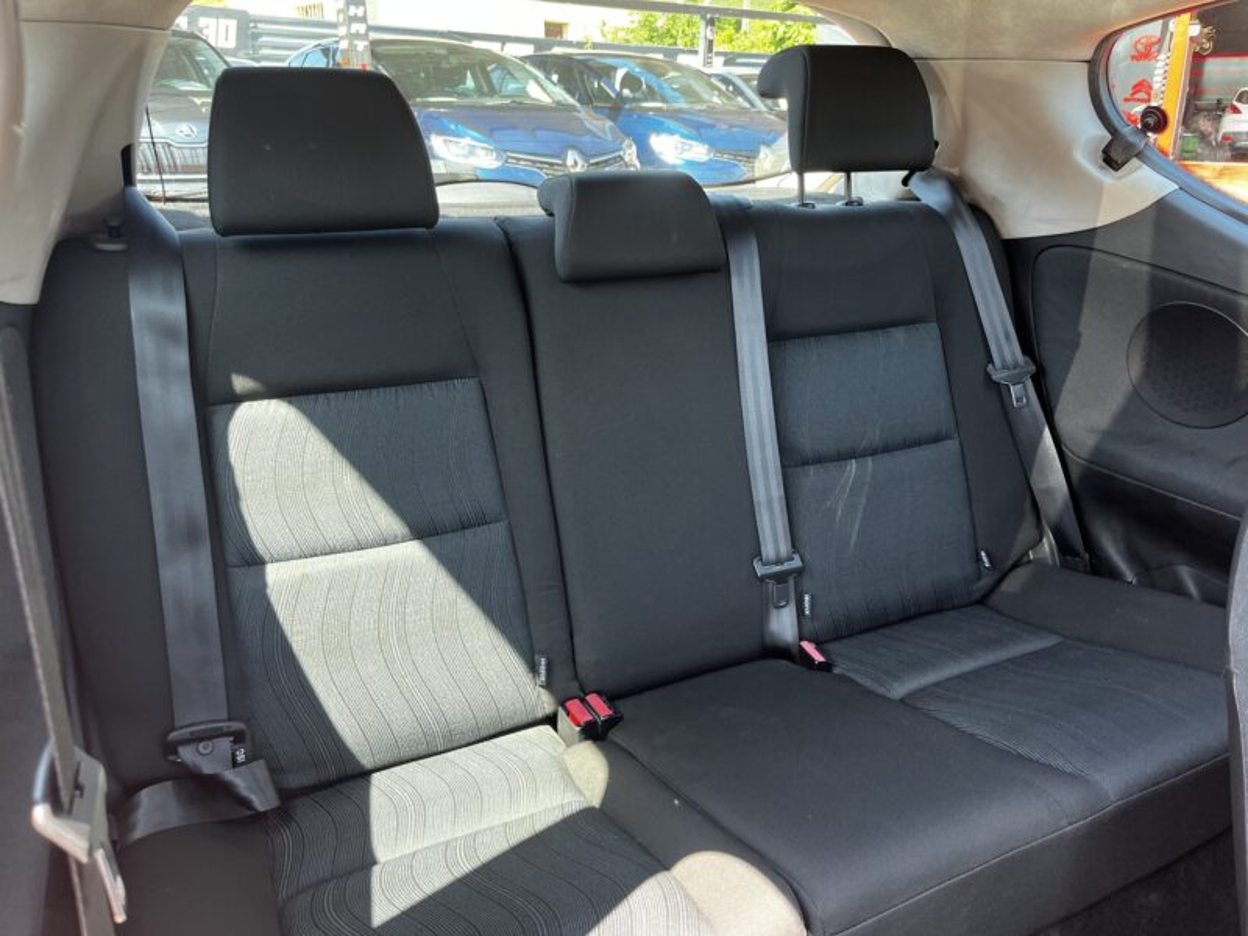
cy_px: 468
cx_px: 624
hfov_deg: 67.3
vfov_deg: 53.1
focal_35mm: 26
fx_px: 937
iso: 100
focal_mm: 5.1
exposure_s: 1/121
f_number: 1.6
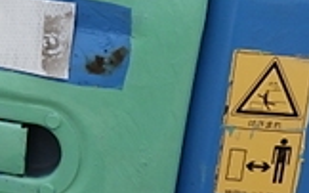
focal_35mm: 88
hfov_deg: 22.4
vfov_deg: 14.7
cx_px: -19
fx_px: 741
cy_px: 21
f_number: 4.2
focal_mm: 5
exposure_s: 1/1500
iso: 250
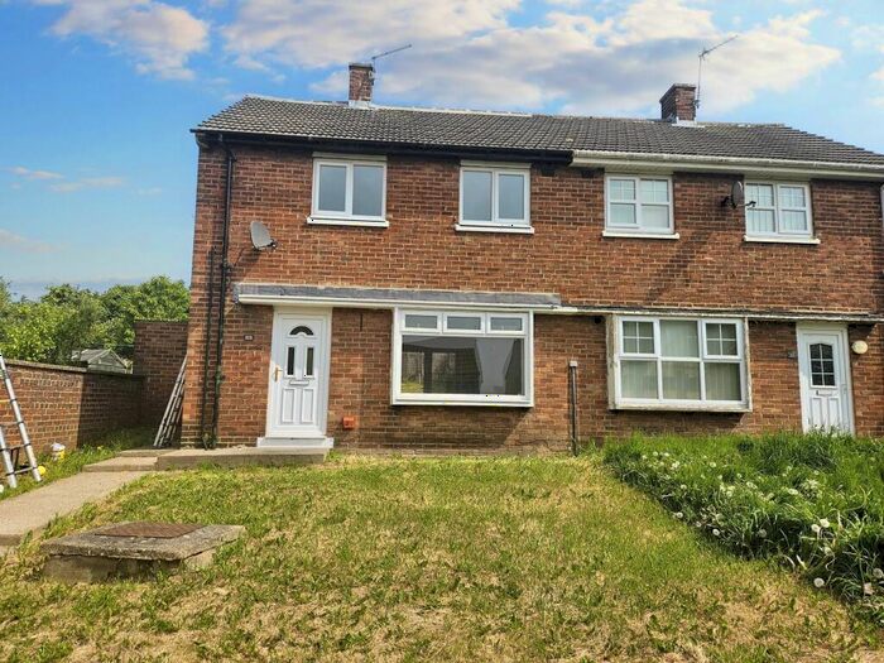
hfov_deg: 73.9
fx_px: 587
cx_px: 442
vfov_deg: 58.9
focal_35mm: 23
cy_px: 332
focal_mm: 5.4
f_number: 1.8
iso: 25
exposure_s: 1/2021
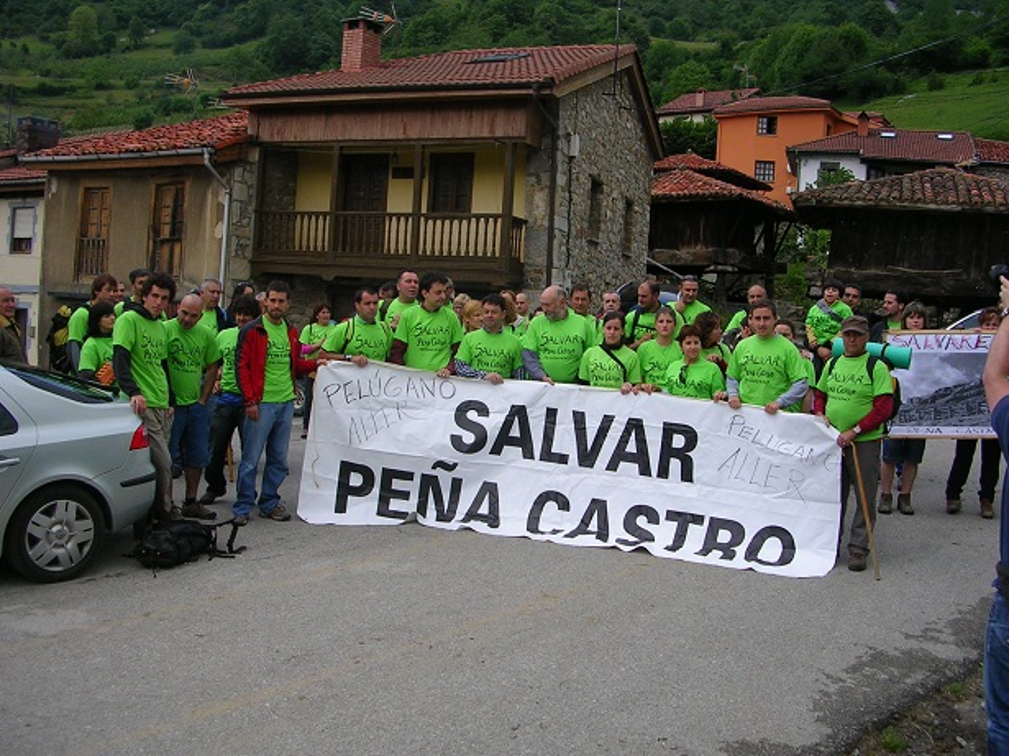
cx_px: 504
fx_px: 1107
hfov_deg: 49.0
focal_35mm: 38
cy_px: 378
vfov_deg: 37.7
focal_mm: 5.8
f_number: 2.8
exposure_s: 1/540
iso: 50
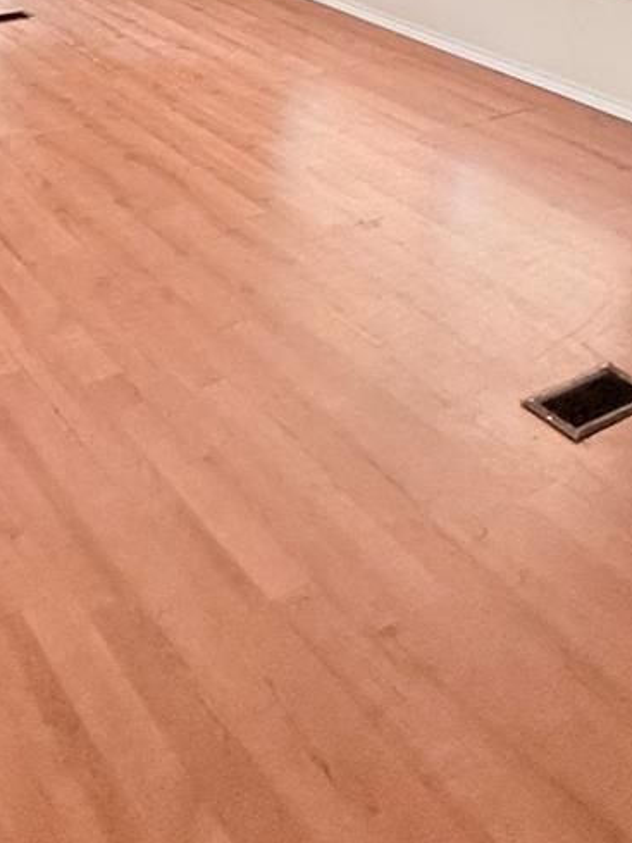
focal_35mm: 44
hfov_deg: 31.1
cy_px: -79
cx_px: 38
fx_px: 1071
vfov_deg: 36.5
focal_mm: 2.22
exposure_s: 1/60
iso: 320
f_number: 2.2
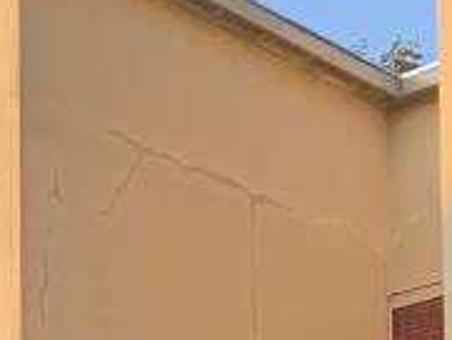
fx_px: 1921
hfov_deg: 10.9
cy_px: 848
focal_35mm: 147
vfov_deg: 9.0
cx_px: -712
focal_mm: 4.25
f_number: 1.8
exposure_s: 1/555
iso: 25
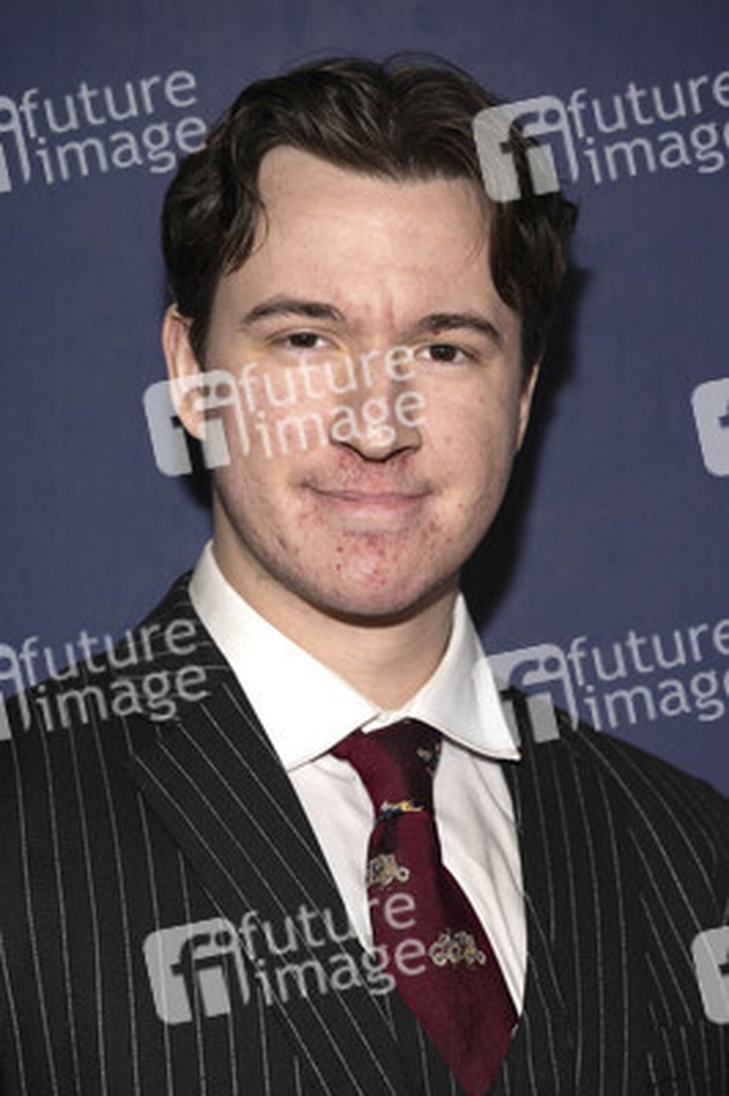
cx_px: 364
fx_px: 3347
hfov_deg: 12.4
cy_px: 548
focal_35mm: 110
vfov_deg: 18.6
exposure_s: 1/200
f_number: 5.6
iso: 800
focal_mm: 110
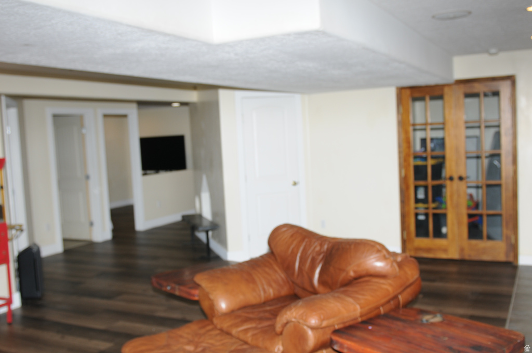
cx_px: 266
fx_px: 531
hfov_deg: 53.2
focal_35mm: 36
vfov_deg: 36.8
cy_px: 176
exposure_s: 1/250
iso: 200
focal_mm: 24
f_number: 3.2
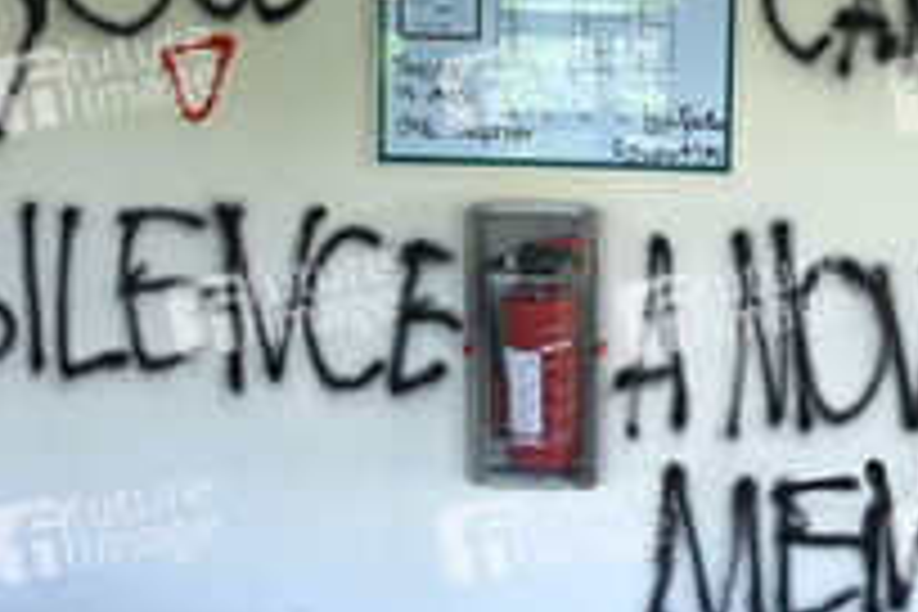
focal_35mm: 53
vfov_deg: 25.4
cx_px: 614
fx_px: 1351
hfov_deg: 37.1
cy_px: 194
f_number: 10
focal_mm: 24
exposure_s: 1/200
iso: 4000
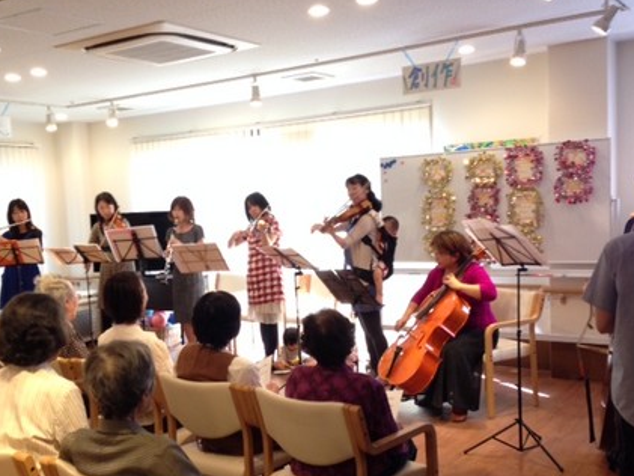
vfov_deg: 33.6
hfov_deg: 43.7
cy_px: 268
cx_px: 266
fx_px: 788
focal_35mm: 43
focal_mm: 4.12
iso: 125
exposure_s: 1/20
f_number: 2.4
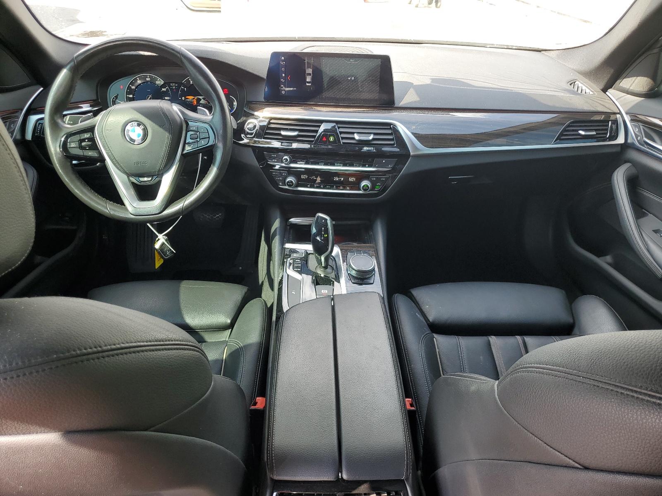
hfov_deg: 67.3
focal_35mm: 26
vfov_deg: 53.1
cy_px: 248
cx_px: 331
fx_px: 497
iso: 50
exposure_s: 1/179
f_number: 1.5
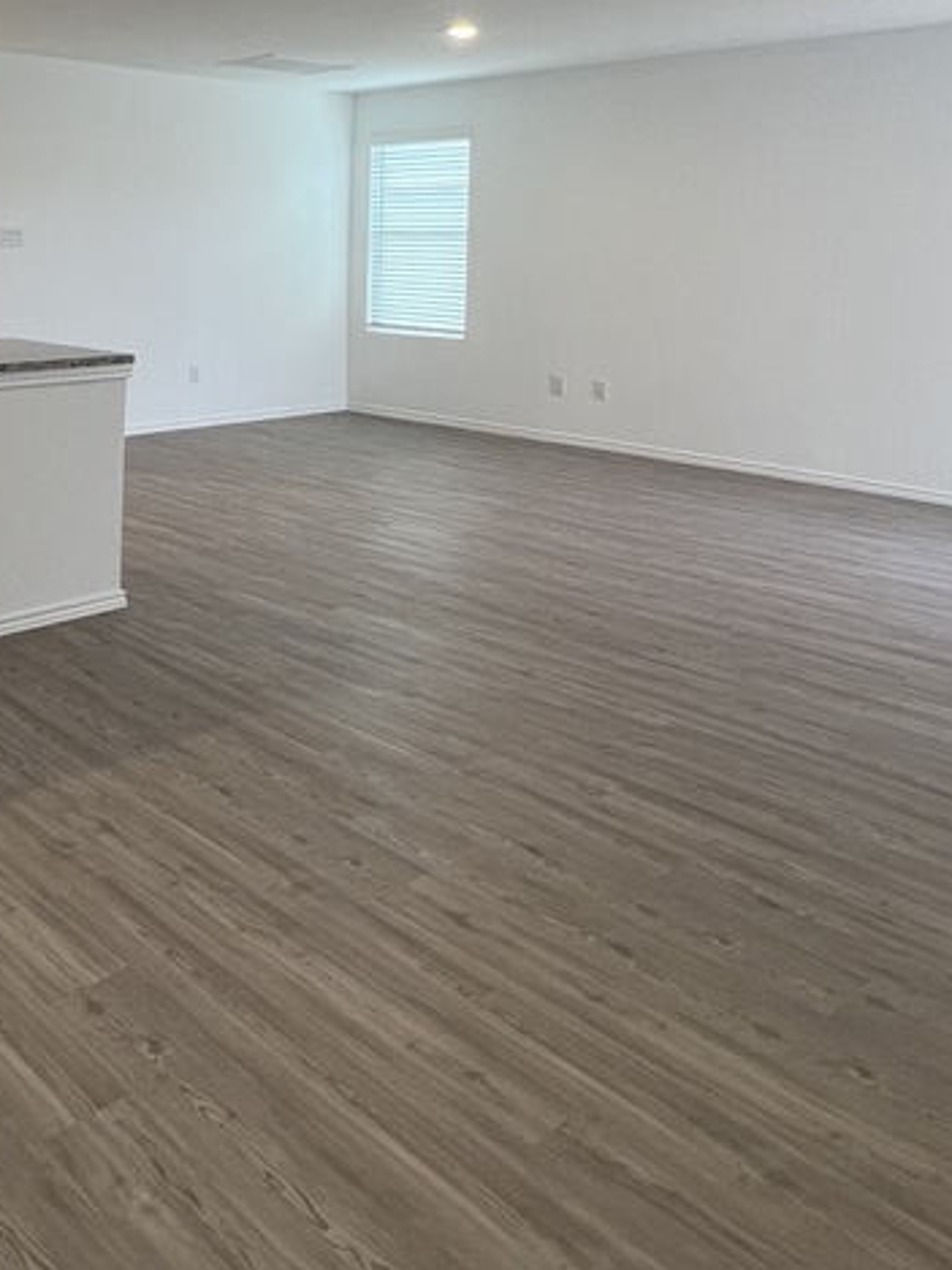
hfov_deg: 43.0
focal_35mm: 30
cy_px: 285
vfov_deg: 56.3
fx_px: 1100
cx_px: 103
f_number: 1.8
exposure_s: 1/120
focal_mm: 1.57
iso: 200
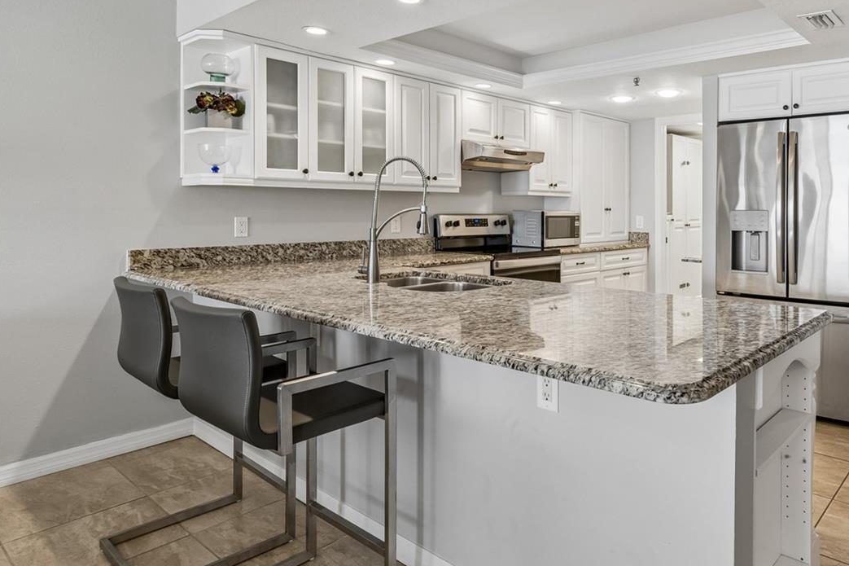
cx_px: 554
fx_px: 542
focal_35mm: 23
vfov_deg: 54.8
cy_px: 231
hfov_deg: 74.1
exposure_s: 1/13
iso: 100
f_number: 7.1
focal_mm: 10
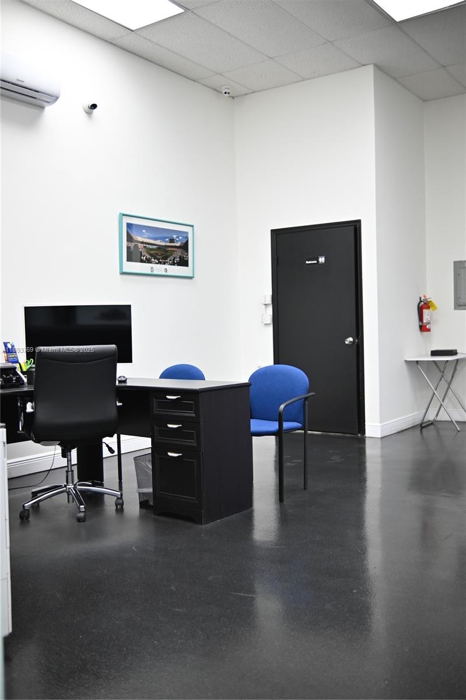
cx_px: 233
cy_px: 350
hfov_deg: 38.9
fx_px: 661
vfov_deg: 55.8
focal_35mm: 34
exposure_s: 1/160
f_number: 1.4
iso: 200
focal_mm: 23
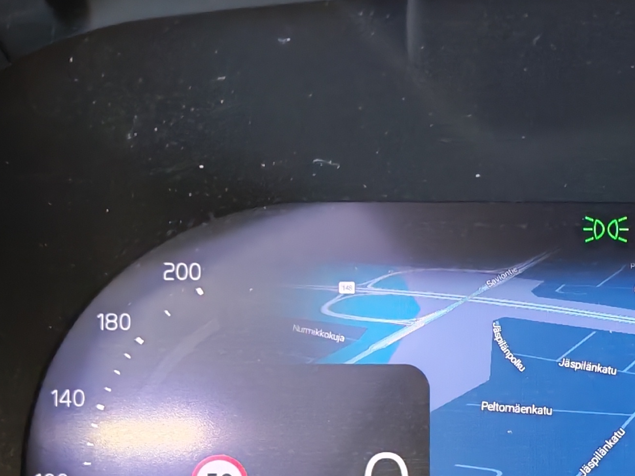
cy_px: 478
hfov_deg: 18.8
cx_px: 787
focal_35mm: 98
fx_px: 1798
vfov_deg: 14.8
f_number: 1.9
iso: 2500
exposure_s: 1/33
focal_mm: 6.12
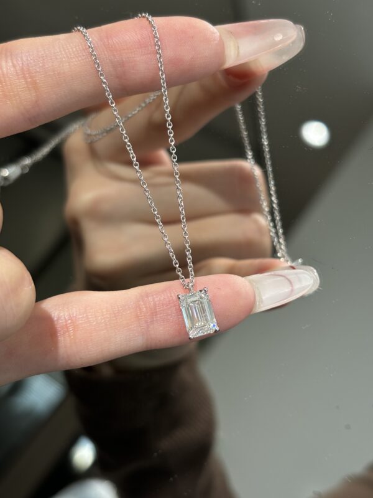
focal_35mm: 52
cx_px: 186
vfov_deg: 36.8
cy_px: 249
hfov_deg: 28.0
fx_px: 747
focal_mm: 5.96
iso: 32
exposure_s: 1/187
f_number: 1.6
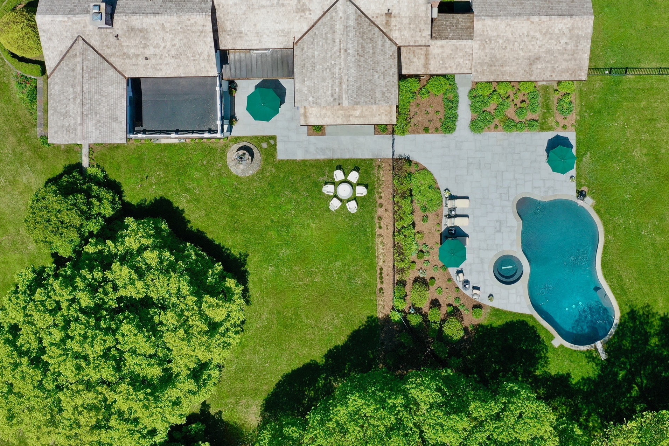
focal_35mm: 45
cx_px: 365
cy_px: 123
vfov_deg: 29.5
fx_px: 836
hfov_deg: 43.6
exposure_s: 1/500
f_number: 5.6
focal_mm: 10.26
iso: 100
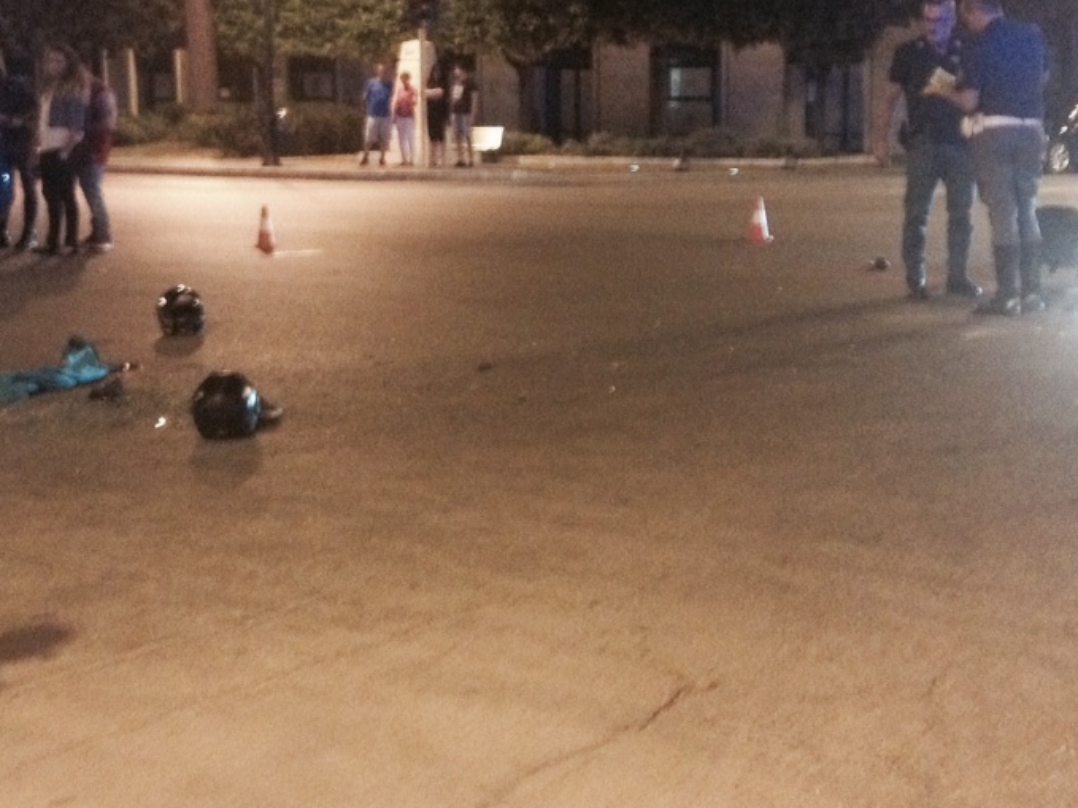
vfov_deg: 22.2
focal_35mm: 66
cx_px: 567
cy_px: 337
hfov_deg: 29.4
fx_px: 2055
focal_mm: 4.28
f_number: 2.4
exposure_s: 1/15
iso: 640
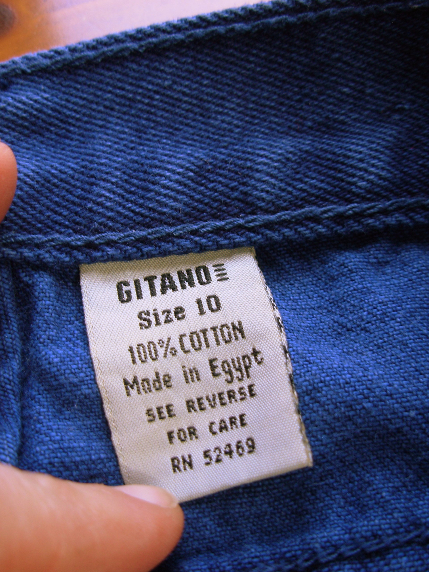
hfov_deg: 37.7
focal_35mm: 38
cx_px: 214
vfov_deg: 49.0
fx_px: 628
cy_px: 286
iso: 50
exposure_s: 1/22.6
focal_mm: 6.3
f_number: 2.9
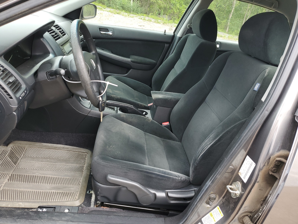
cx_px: 149
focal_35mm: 26
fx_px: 224
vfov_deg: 53.1
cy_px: 112
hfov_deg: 67.3
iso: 50
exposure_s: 1/192
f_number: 1.5
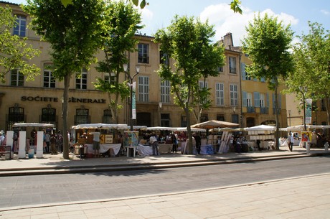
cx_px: 165
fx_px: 247
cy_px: 110
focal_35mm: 27
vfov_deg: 47.8
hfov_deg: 67.5
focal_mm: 18
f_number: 11
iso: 100
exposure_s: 1/80
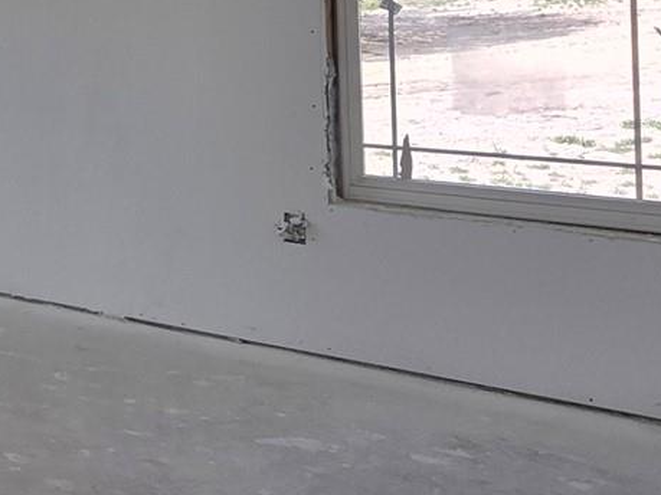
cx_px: -383
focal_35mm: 58
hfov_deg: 24.2
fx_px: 1107
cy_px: -32
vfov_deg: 23.8
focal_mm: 2.2
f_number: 1.9
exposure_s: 1/425
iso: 40
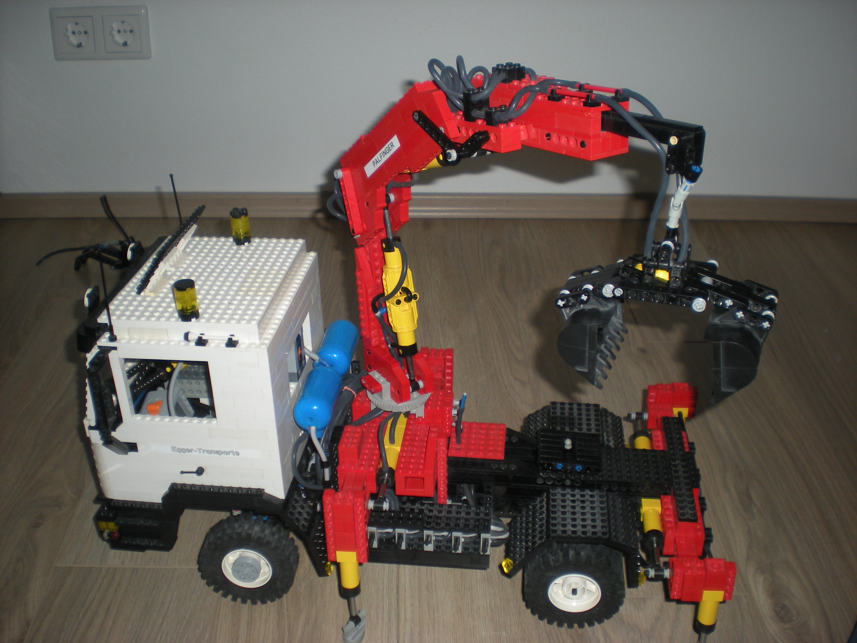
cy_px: 322
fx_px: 941
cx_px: 428
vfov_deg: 37.7
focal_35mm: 38
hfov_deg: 49.0
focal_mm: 6.3
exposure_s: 1/60
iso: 64
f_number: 3.1
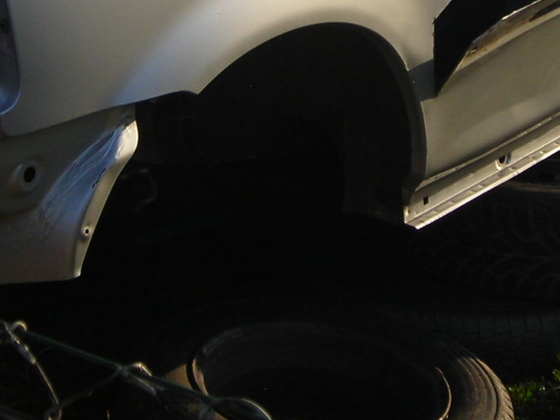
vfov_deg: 9.9
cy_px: -112
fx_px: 2378
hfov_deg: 13.4
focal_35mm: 147
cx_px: 363
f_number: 3.4
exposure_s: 1/397
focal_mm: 7.8
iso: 50
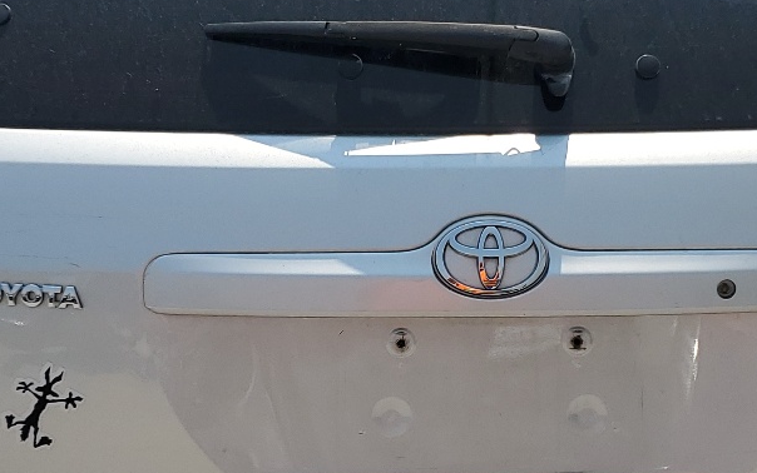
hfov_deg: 28.1
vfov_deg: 17.9
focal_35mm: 73
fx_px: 1507
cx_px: 469
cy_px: 272
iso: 50
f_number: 1.5
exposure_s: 1/5000
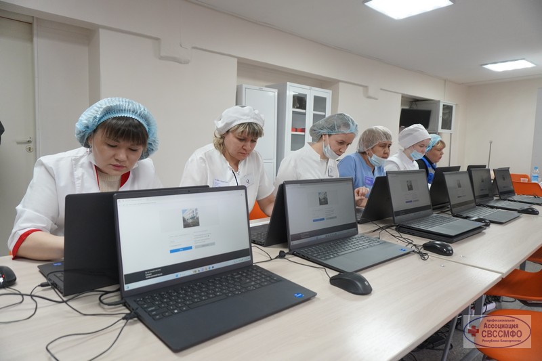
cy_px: 180
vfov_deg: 53.1
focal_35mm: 24
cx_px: 271
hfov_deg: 73.8
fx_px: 361
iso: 1000
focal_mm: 16
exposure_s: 1/160
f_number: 4
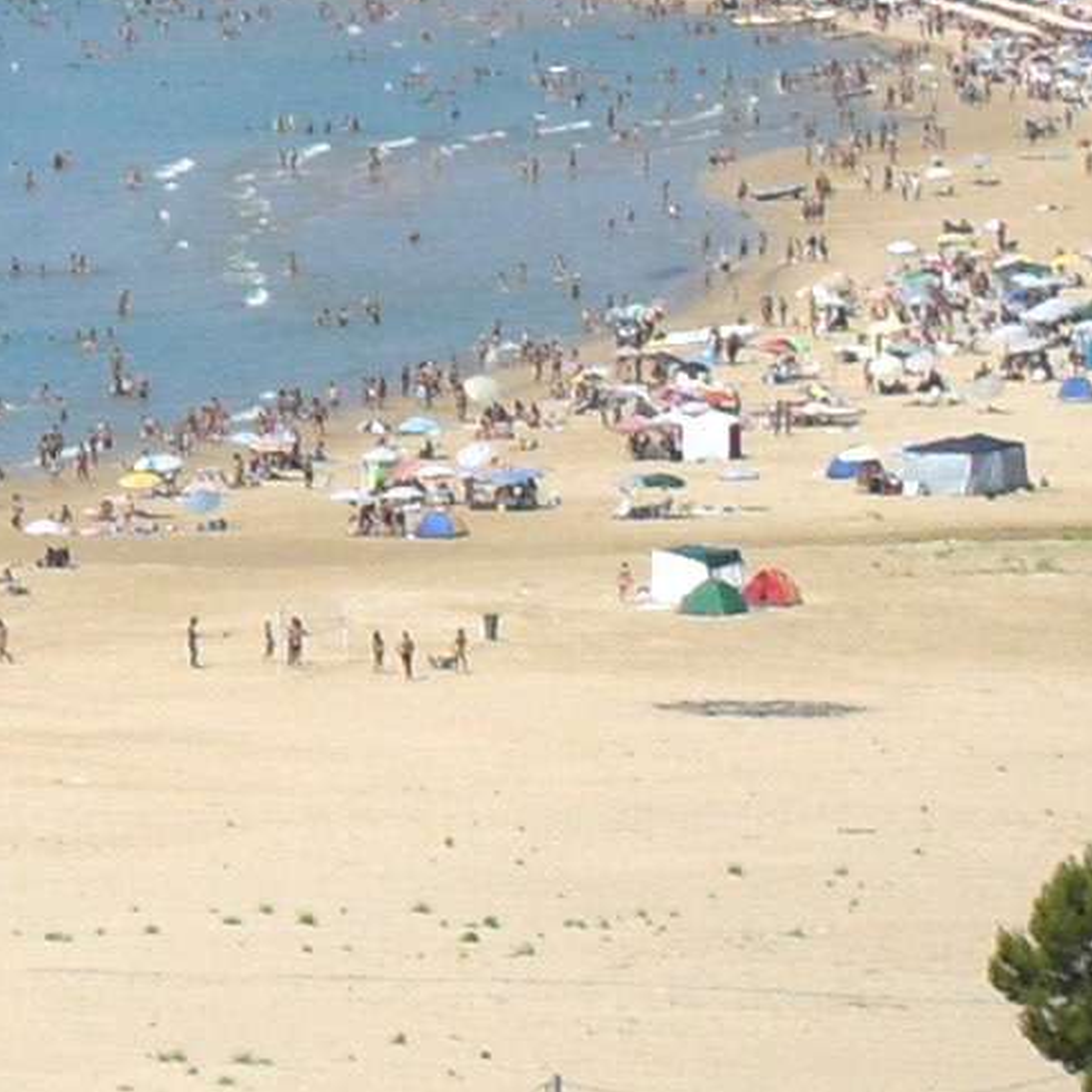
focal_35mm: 370
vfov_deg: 4.7
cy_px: -31
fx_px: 13205
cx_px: -759
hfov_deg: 4.7
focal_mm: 16.6
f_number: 12
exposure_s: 1/160
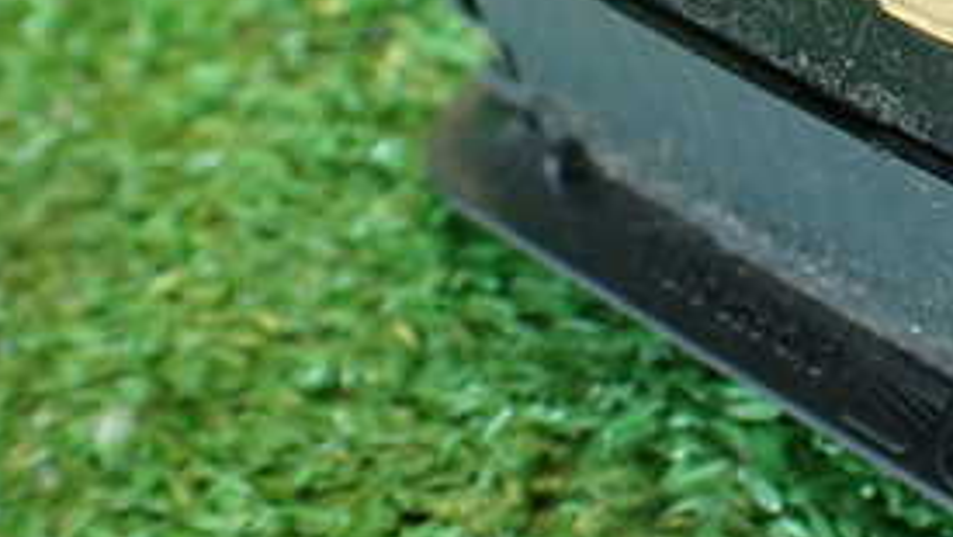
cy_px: 87
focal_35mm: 76
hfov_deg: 26.1
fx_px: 1921
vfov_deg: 15.8
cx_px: 1002
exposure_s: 1/30
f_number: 2.4
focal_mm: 5.79
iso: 320
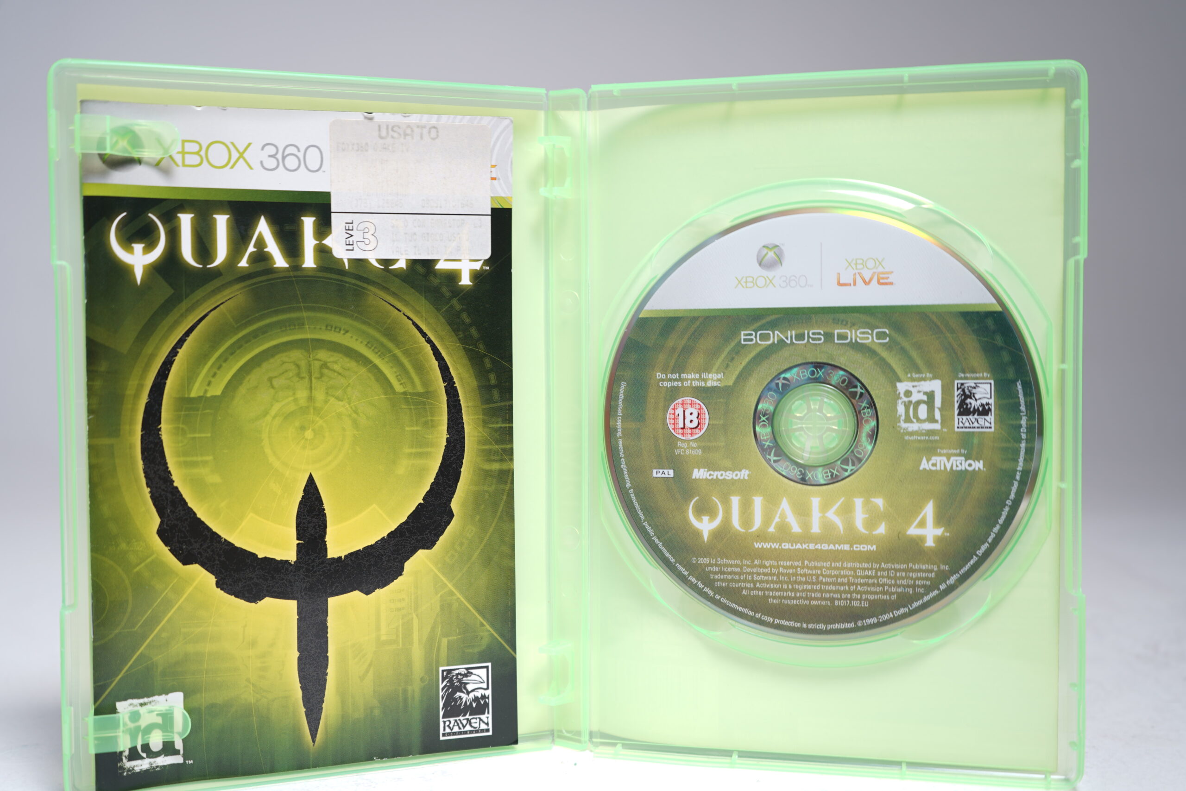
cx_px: 593
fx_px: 1219
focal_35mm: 37
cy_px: 396
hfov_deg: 51.9
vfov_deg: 35.9
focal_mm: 37
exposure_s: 1/3
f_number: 5
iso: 64
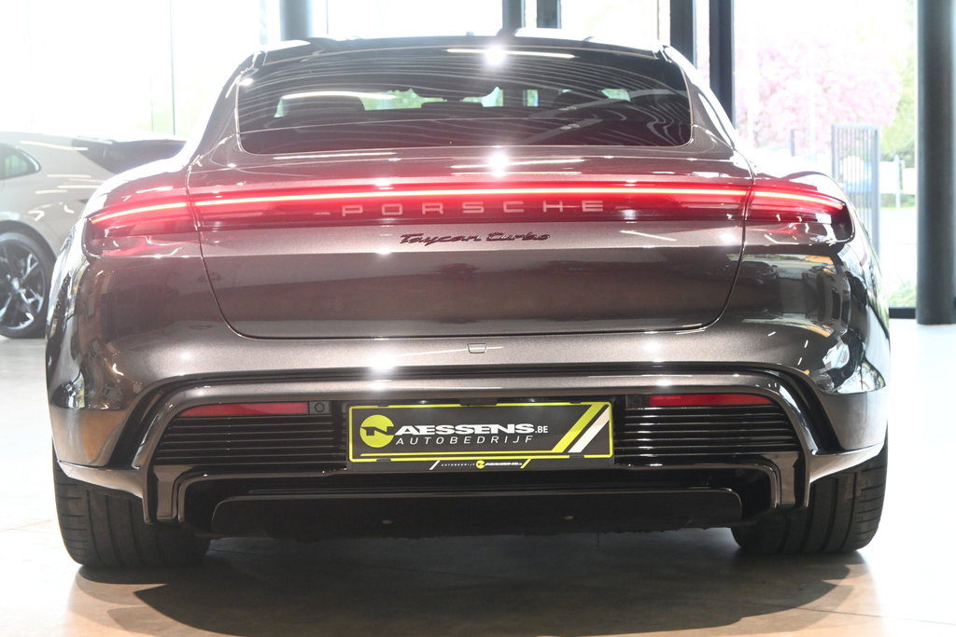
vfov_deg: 18.9
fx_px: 1912
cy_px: 318
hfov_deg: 28.1
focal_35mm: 72
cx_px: 478
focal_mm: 48
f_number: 6
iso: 2800
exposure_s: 1/80
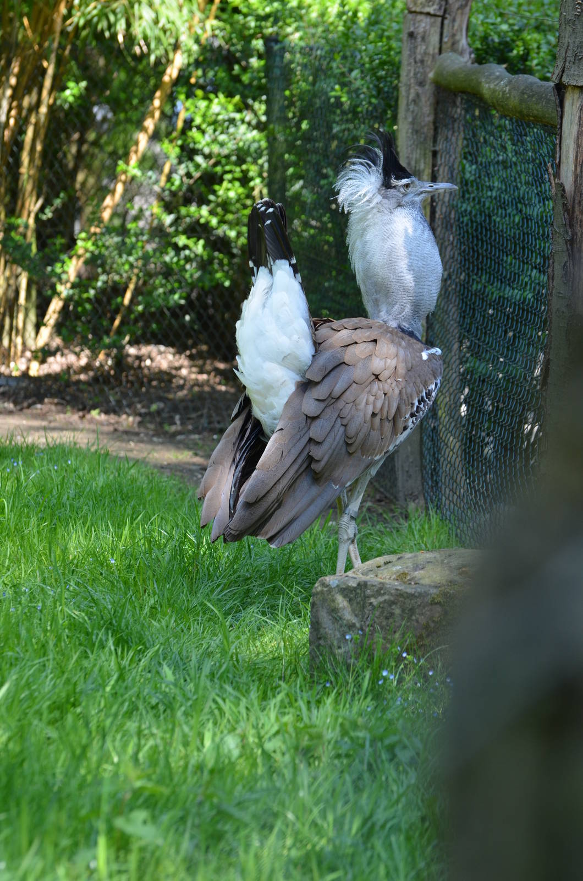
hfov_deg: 6.8
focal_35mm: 202
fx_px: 4940
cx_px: 292
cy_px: 440
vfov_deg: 10.2
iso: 400
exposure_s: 1/320
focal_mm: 135
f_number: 4.8
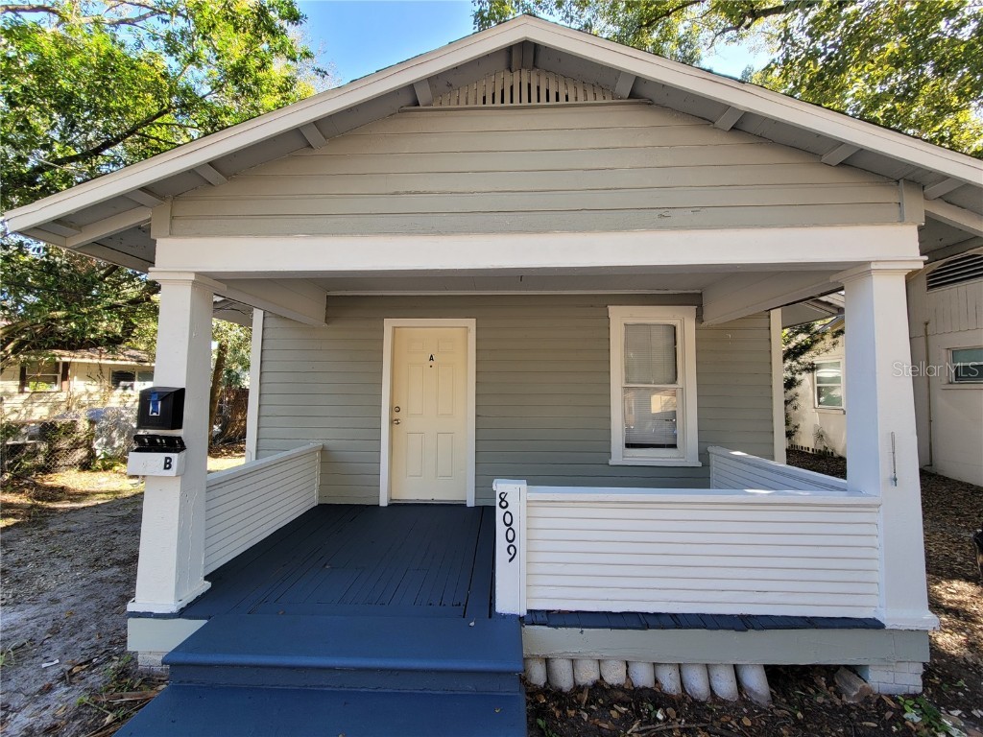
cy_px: 368
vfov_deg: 89.9
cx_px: 492
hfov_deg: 106.2
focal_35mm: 13
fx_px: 369
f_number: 2.2
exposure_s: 1/151
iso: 50
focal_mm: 2.2
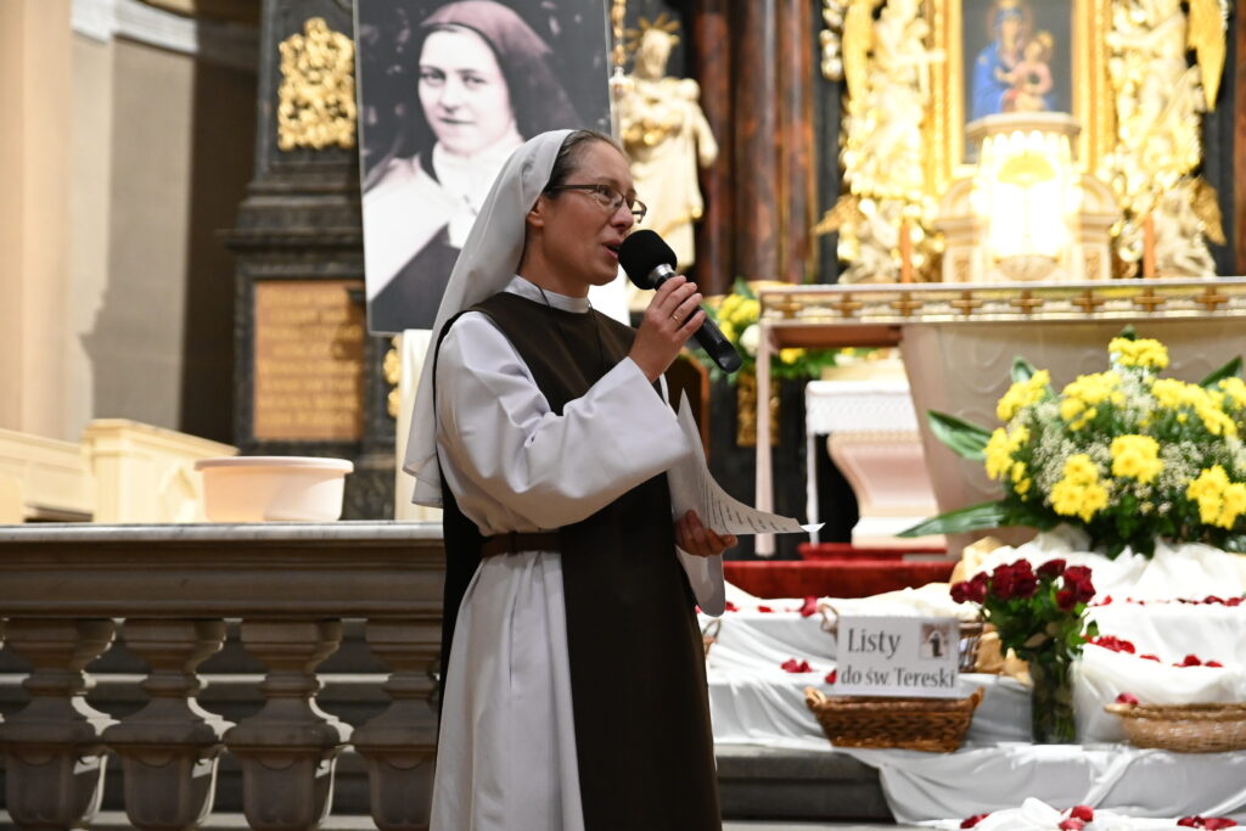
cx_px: 623
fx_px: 2596
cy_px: 416
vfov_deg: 18.2
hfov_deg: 27.0
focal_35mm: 75
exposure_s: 1/80
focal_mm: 50
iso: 3200
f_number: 2.8
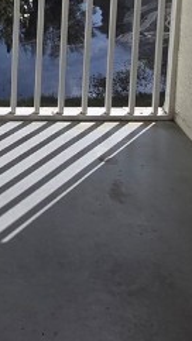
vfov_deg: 28.3
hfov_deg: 18.7
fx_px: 543
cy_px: -110
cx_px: -52
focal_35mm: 60
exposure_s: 1/1195
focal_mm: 2.2
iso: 50
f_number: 2.2
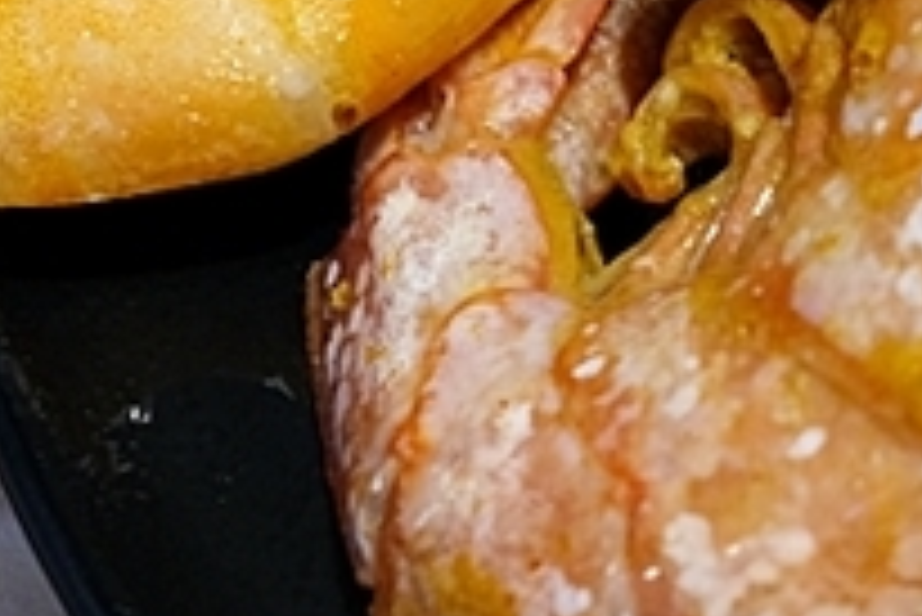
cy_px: -319
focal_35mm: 145
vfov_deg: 9.2
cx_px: 1385
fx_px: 3716
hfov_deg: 13.3
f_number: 5
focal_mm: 23
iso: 1000
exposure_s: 1/30
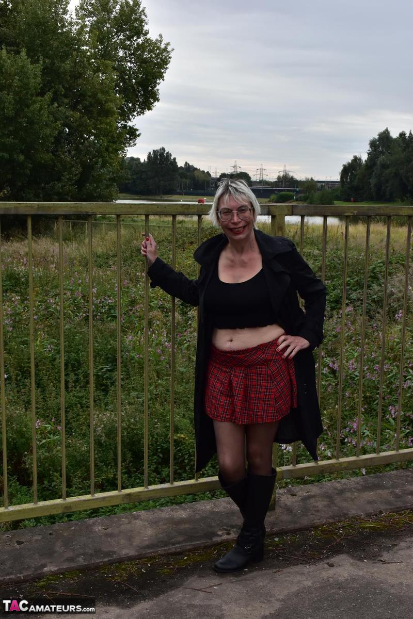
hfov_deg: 29.9
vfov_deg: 43.6
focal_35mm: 45
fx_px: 774
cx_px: 206
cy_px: 310
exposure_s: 1/200
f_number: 10
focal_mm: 30
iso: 400
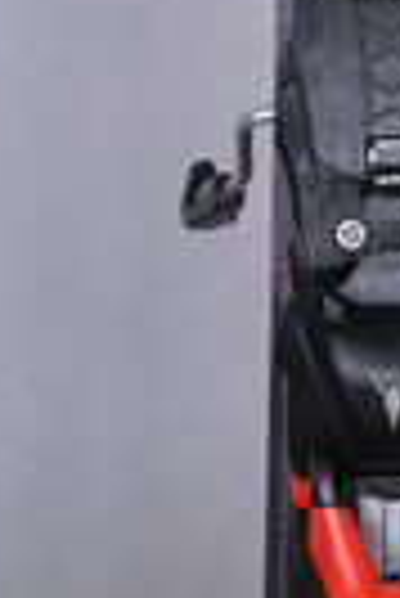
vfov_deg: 6.1
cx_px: 600
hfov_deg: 4.1
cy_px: -207
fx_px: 5568
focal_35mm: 335
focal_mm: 66
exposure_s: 1/125
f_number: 8
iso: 3200
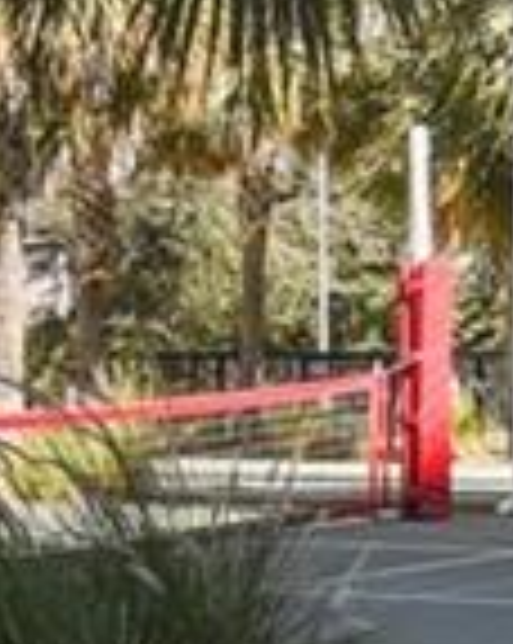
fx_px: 3005
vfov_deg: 12.2
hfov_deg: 9.6
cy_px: 266
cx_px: -81
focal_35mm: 158
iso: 100
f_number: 7.1
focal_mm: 10
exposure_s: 1/50
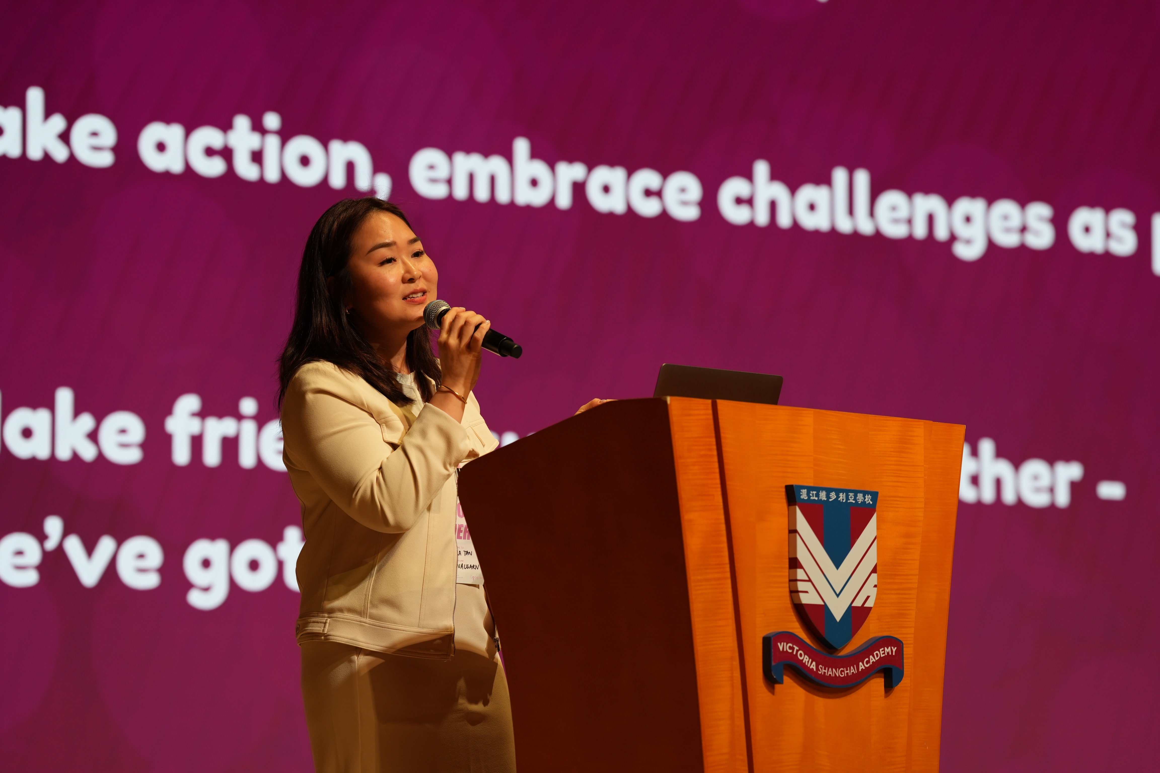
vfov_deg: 10.5
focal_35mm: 131
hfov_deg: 15.6
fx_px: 4221
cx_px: 580
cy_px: 386
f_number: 3.5
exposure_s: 1/250
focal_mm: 131
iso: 500
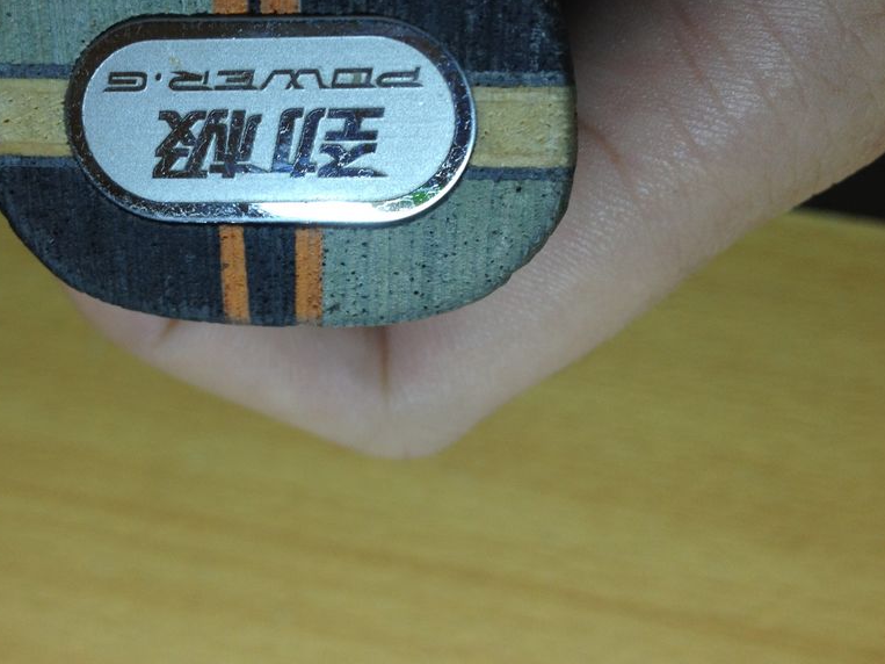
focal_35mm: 47
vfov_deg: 30.8
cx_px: 336
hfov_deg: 40.2
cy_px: 274
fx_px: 1201
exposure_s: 1/20
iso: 64
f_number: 2.4
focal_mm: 4.28
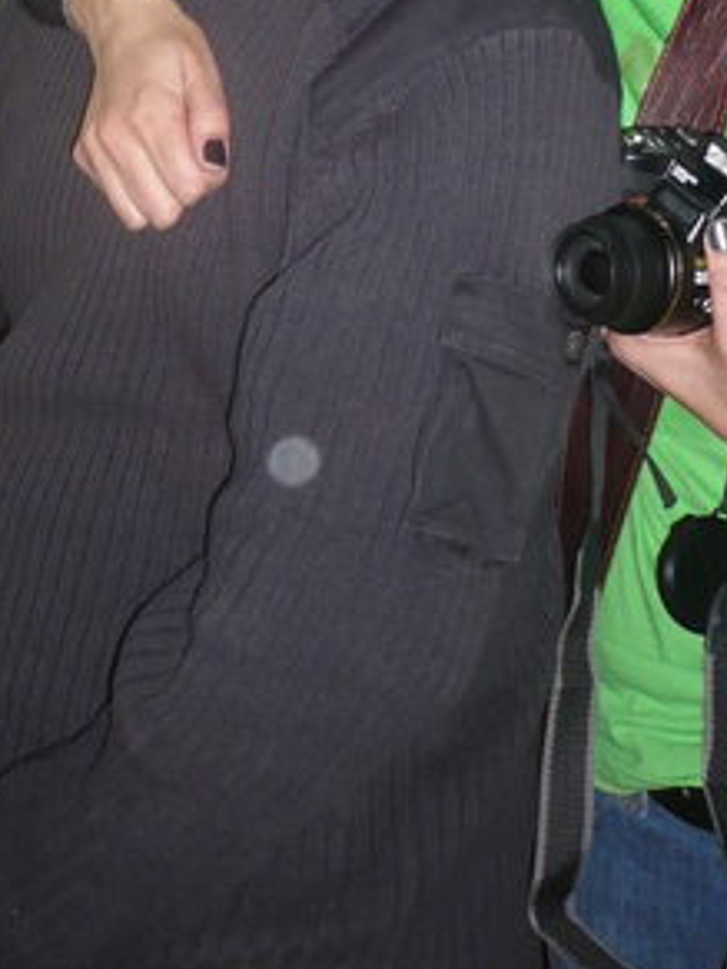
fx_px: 2016
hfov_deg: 20.4
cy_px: 70
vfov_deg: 26.0
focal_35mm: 72
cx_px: 279
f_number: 2.8
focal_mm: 5.8
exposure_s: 1/30
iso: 160
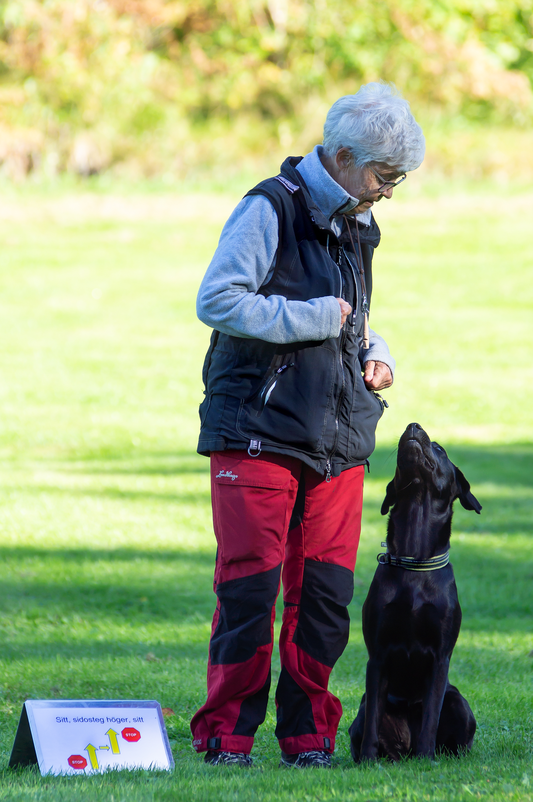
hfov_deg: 5.1
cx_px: 266
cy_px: 401
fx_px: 6009
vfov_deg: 7.6
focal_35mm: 270
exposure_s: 1/320
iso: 100
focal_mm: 180
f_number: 3.2
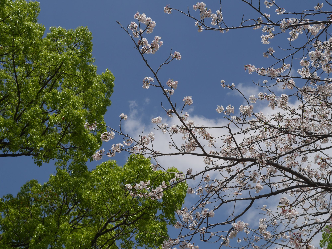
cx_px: 166
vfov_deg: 29.1
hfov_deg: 38.2
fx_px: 480
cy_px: 124
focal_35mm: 50
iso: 200
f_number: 5.6
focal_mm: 25
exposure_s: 1/1600
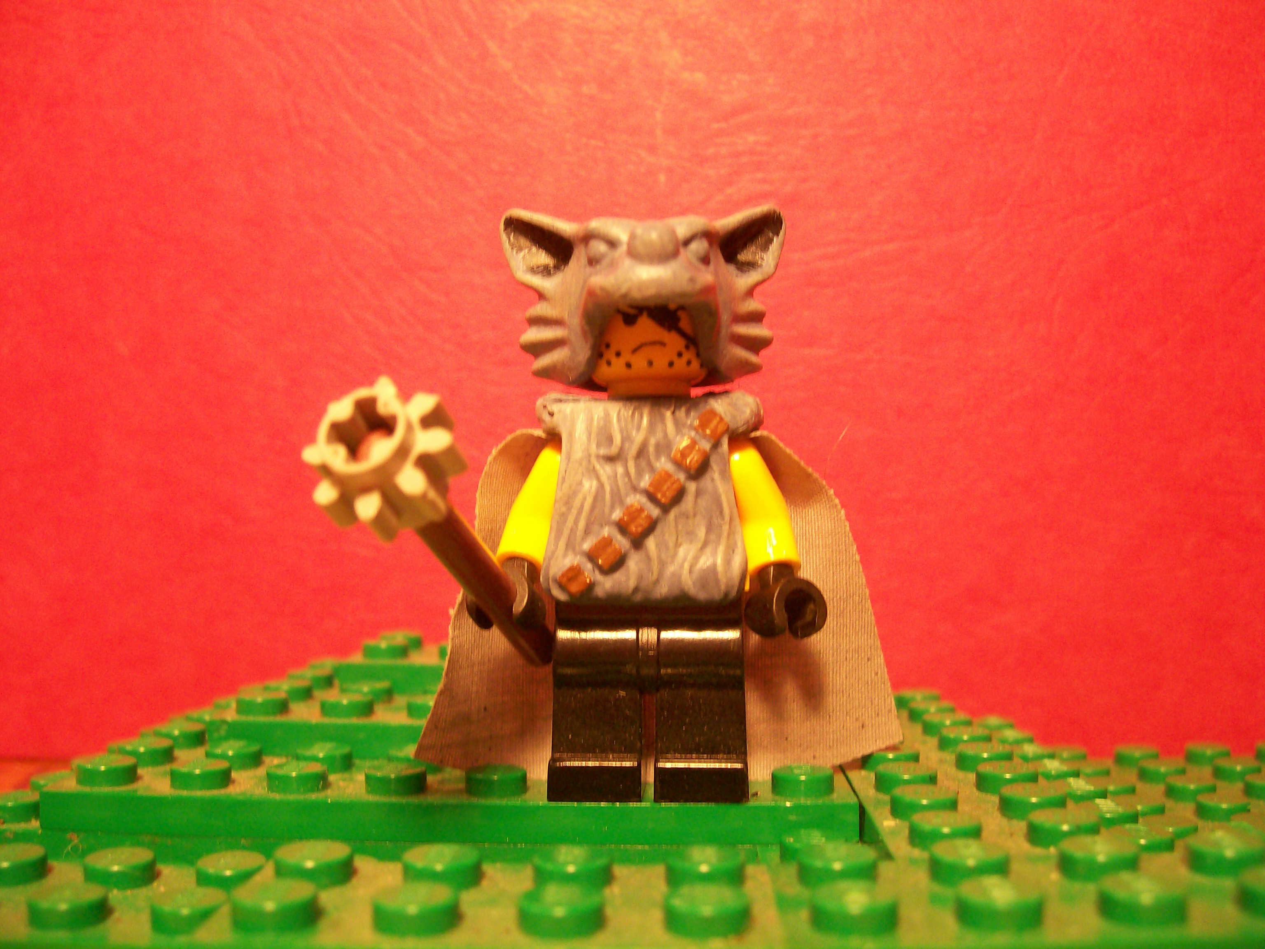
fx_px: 1279
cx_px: 632
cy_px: 474
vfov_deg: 40.7
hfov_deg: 52.6
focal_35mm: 35
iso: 160
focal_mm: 5.8
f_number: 2.8
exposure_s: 1/18.2
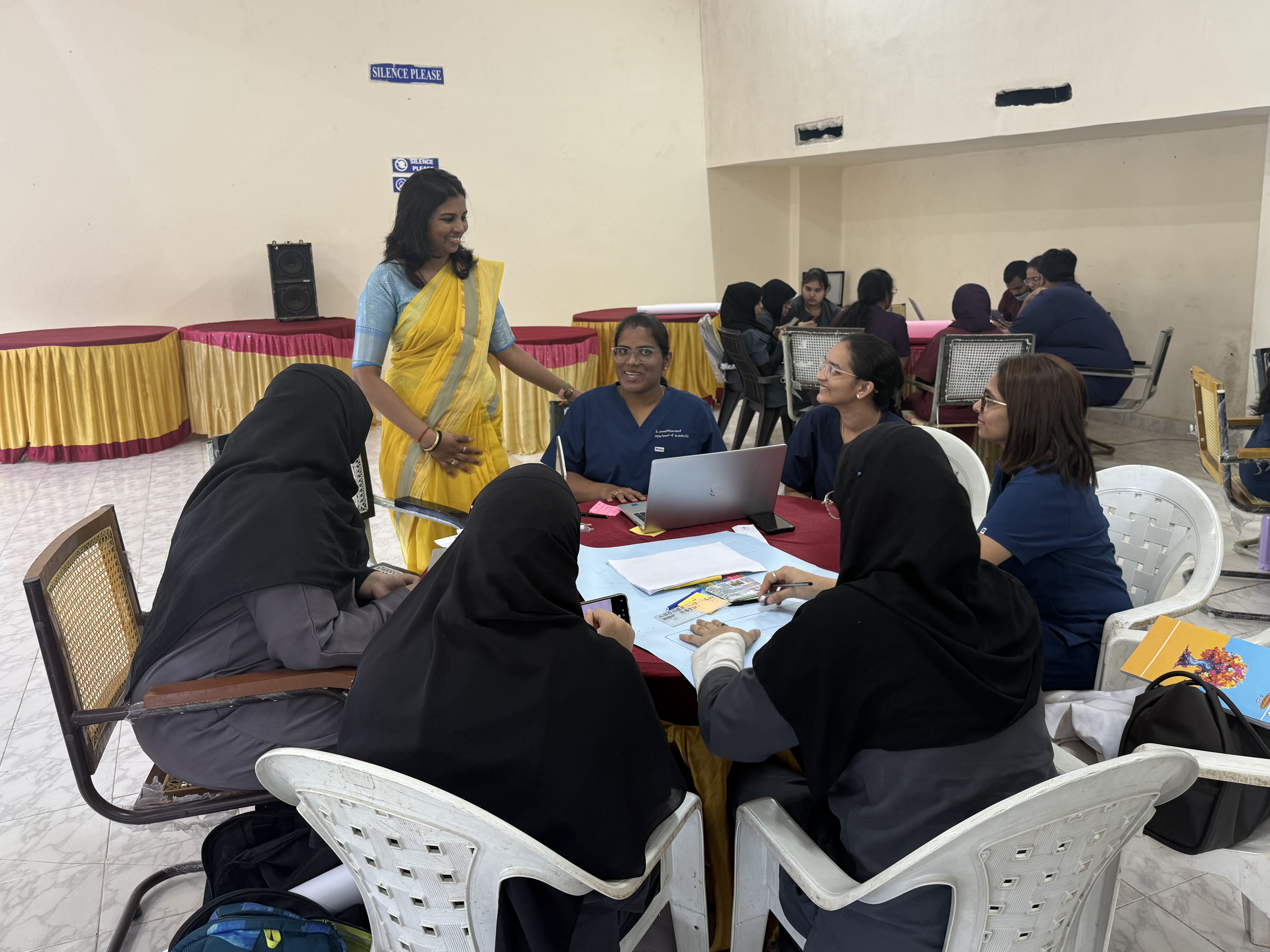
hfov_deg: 63.4
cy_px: 411
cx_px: 686
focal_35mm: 28
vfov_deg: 49.6
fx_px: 1027
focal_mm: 6.76
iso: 125
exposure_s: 1/50
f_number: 1.78
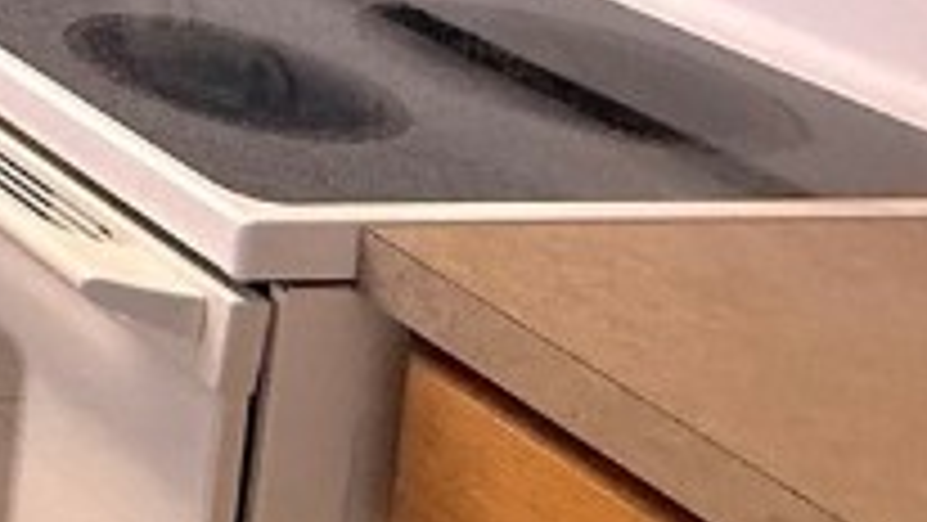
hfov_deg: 15.4
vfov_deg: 13.2
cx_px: -1269
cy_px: -603
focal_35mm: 76
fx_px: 1869
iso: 250
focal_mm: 2.22
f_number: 2.2
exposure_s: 1/120
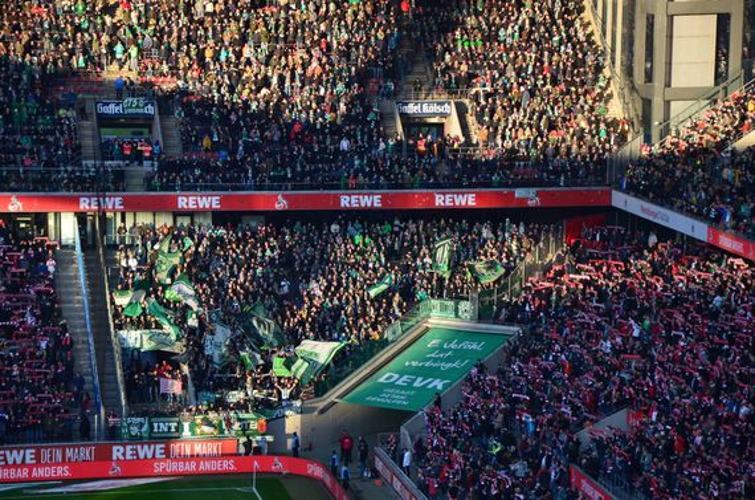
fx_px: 2887
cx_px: 378
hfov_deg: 14.9
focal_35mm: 138
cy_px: 250
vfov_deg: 9.9
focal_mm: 92
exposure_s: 1/250
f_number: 5.6
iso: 400
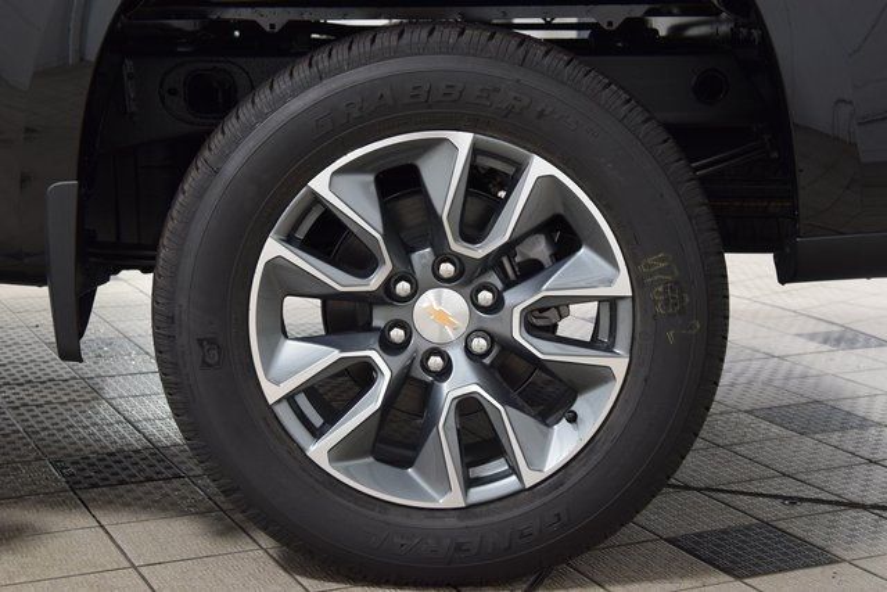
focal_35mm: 63
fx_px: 1553
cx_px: 444
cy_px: 296
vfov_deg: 21.6
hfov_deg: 31.9
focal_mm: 42
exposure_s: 1/15
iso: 1100
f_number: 6.3
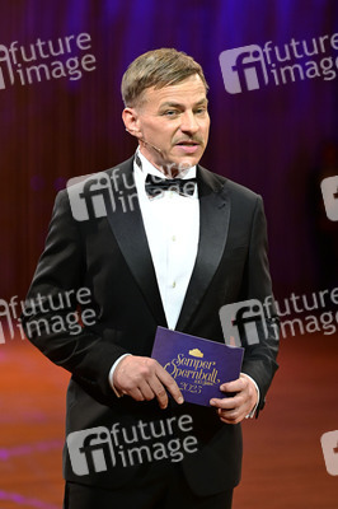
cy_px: 254
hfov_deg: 10.1
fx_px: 1904
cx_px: 169
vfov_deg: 15.2
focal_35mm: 135
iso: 4000
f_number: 2.8
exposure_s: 1/250
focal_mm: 135
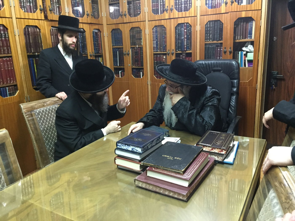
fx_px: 247
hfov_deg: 61.7
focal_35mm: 29
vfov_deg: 48.2
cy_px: 110
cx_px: 148
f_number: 2.2
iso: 250
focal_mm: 4.15
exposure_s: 1/20
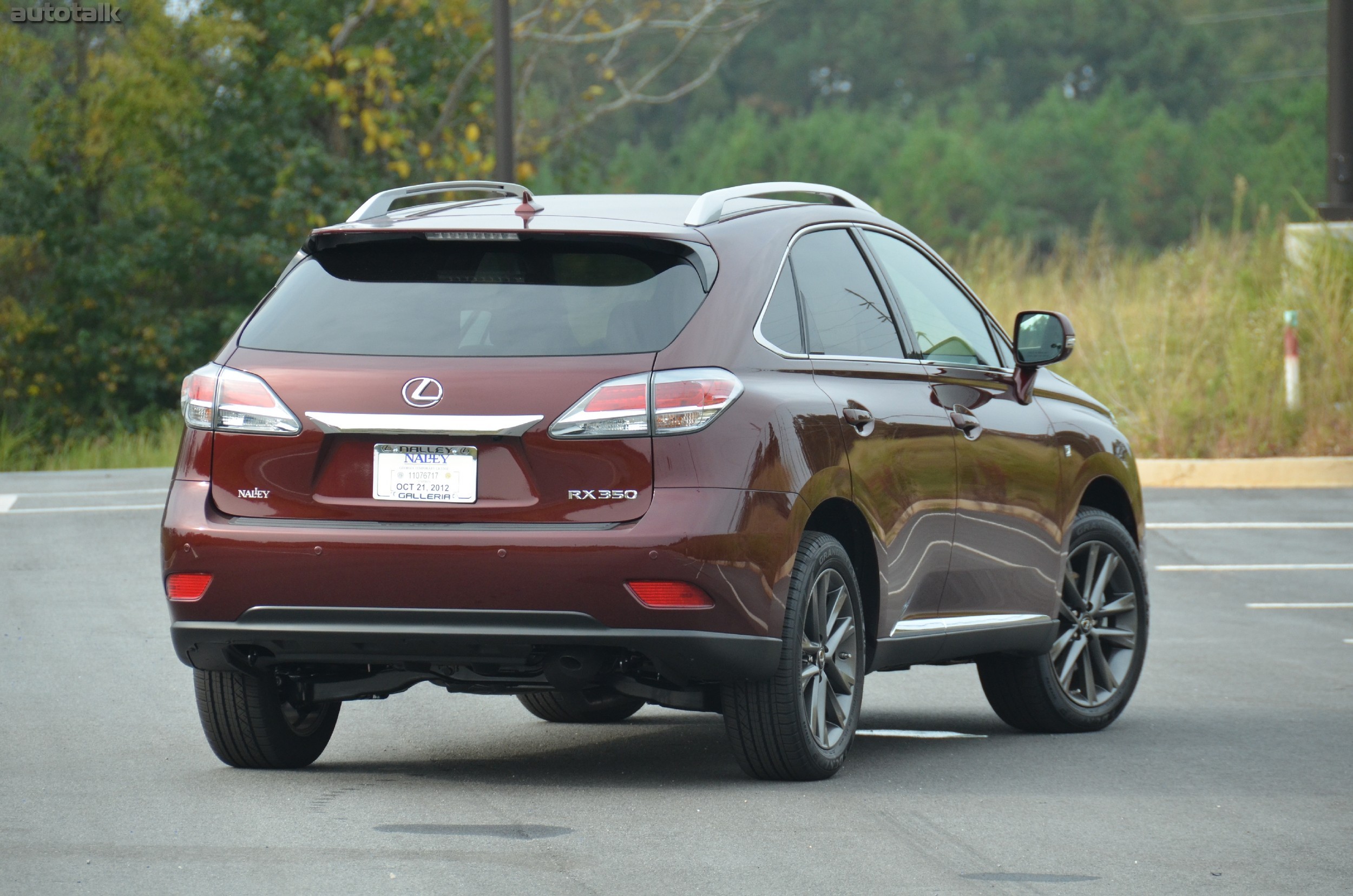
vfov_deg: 5.4
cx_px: 676
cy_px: 448
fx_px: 9564
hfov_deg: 8.1
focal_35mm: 255
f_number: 5.6
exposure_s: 1/800
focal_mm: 170
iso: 800
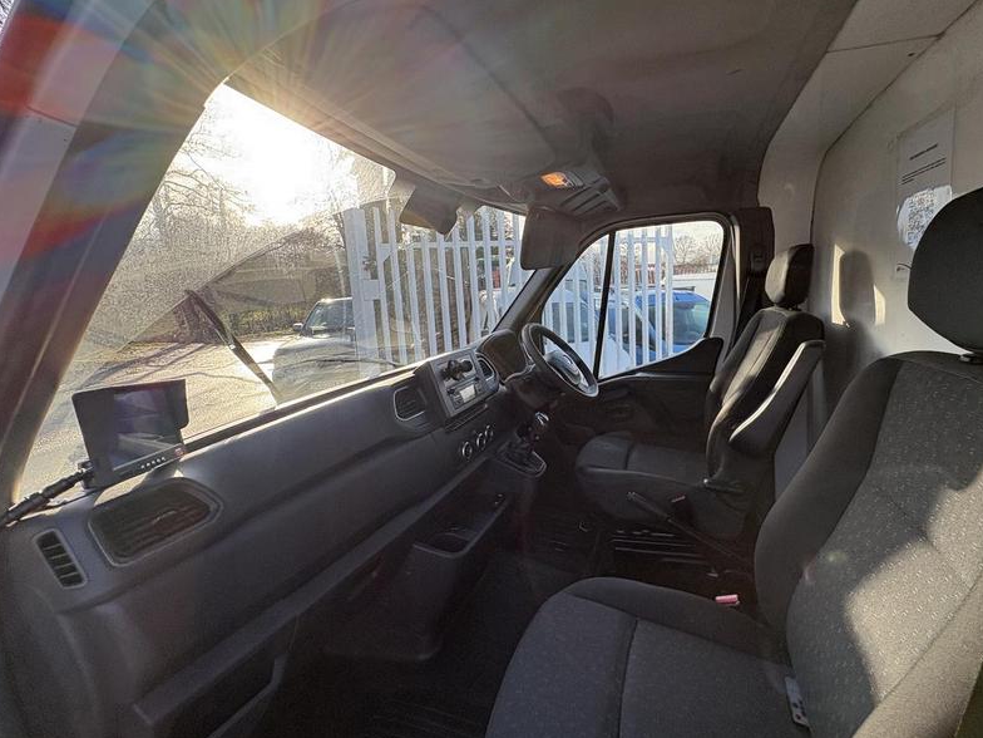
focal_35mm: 16
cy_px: 351
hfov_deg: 94.0
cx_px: 555
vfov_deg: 78.1
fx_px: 454
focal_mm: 2.22
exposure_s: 1/249
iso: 40
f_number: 2.2
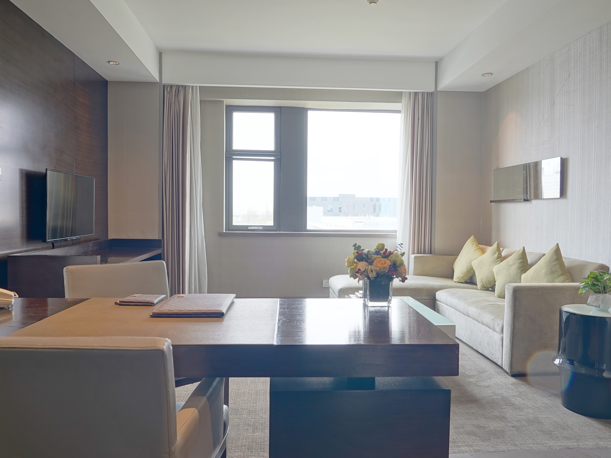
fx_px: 459
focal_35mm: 26
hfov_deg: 67.3
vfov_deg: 53.1
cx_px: 296
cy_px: 229
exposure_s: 1/40
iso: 800
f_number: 8
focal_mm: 24
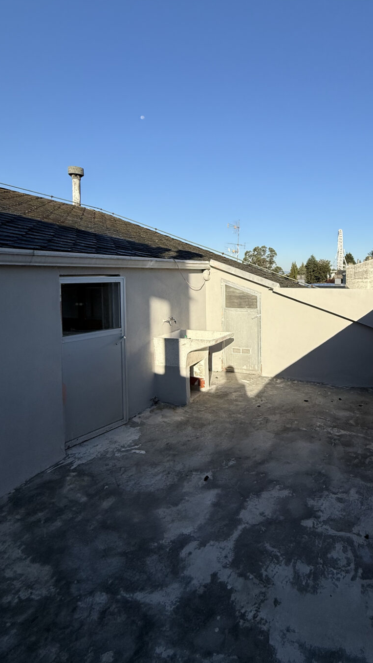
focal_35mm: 18
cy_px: 287
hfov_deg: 58.5
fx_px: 316
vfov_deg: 92.1
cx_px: 271
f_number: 2.2
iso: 50
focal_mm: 2.22
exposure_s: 1/2841
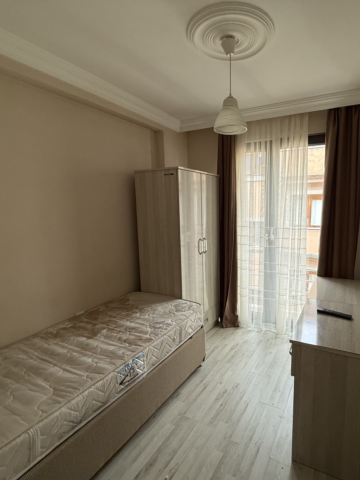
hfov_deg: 67.6
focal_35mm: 19
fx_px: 263
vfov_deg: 84.7
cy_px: 243
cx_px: 226
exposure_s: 1/99
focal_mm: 2.22
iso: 125
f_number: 2.2
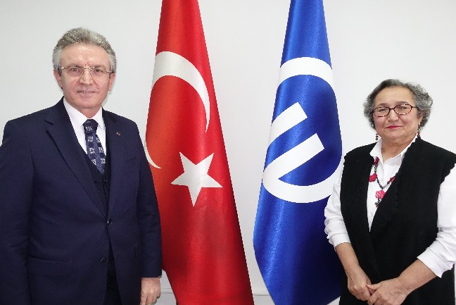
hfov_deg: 60.2
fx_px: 393
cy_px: 151
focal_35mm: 31
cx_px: 221
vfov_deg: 42.4
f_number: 4
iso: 2000
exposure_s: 1/100
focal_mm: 11
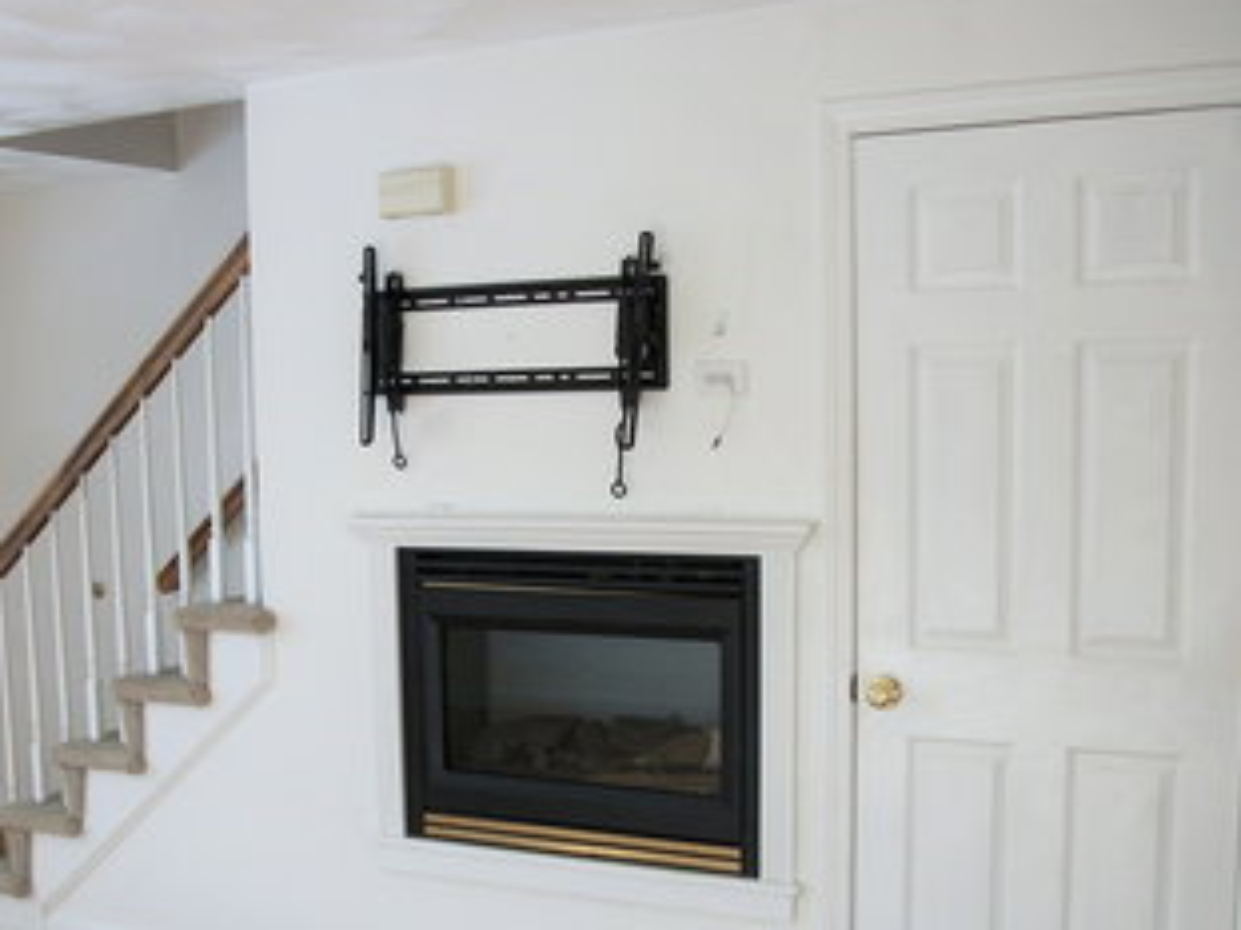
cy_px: 583
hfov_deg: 42.6
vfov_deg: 32.7
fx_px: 1577
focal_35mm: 44
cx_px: 465
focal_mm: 5.7
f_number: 2.9
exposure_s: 1/80
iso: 80
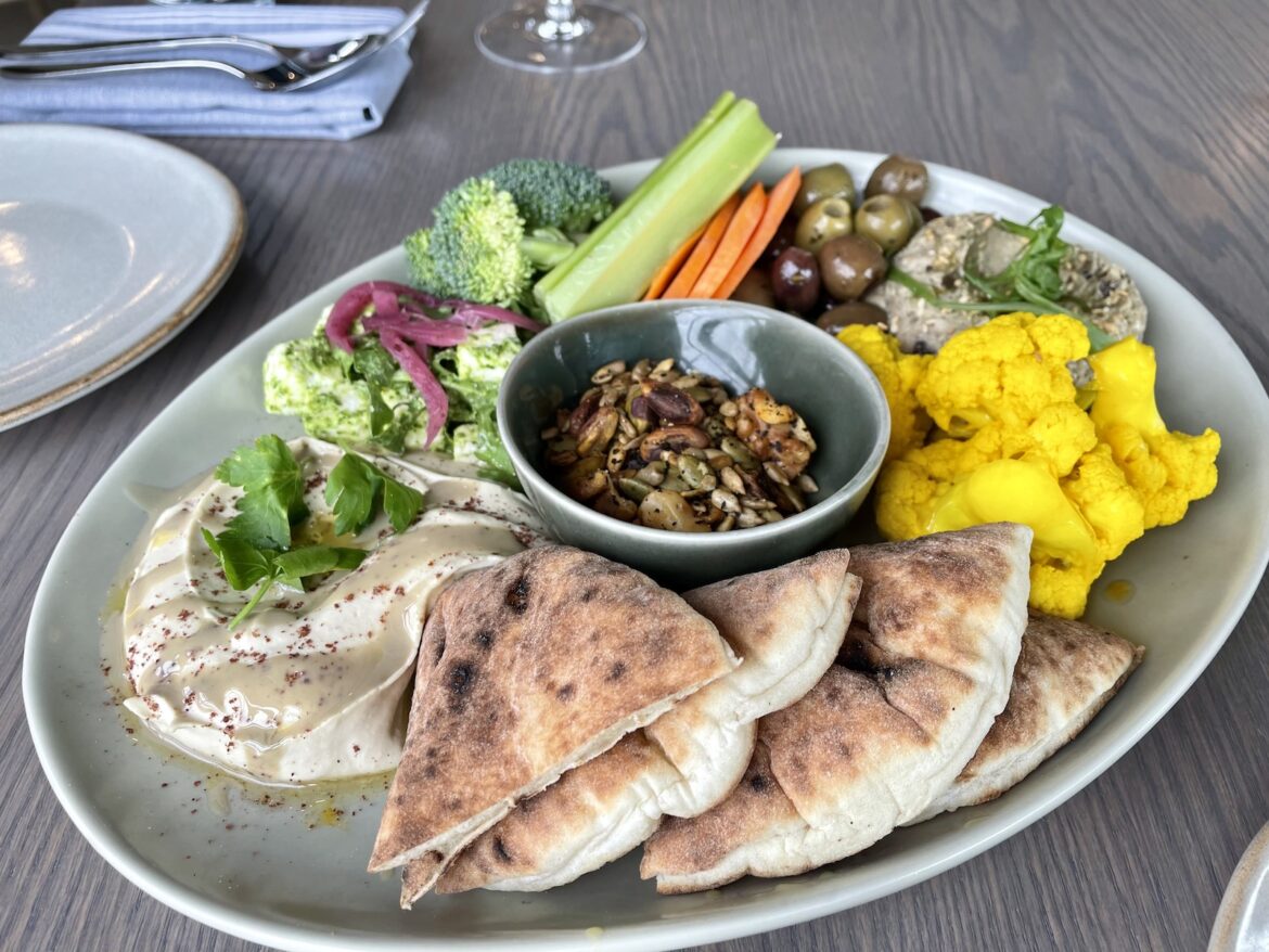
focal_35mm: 26
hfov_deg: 67.3
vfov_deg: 53.1
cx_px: 634
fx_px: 953
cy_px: 476
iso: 32
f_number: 1.6
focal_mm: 4.2
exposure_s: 1/123
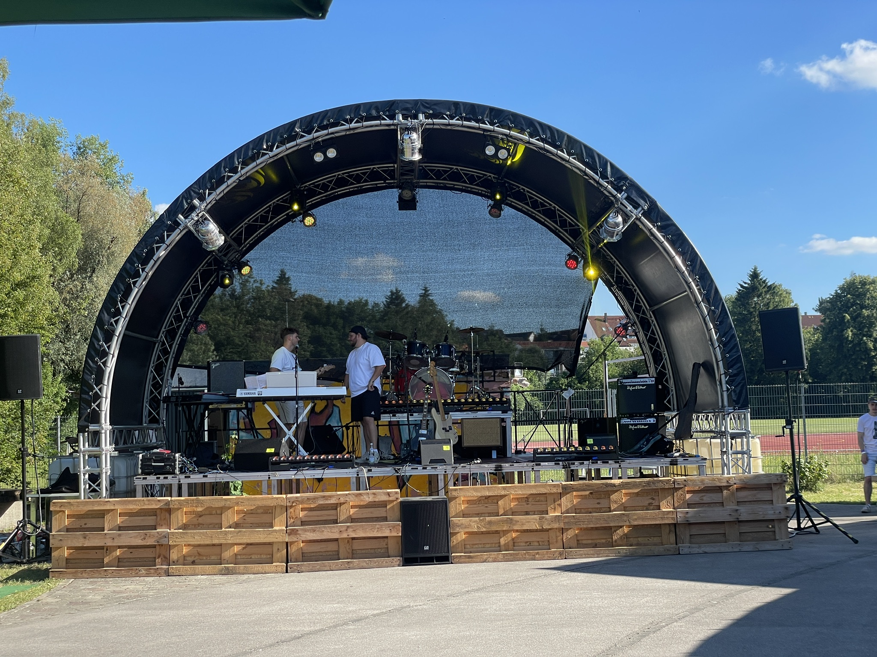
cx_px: 438
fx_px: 1317
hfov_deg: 36.8
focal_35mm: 52
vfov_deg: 28.0
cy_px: 328
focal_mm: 6
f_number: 2
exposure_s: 1/749
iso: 25
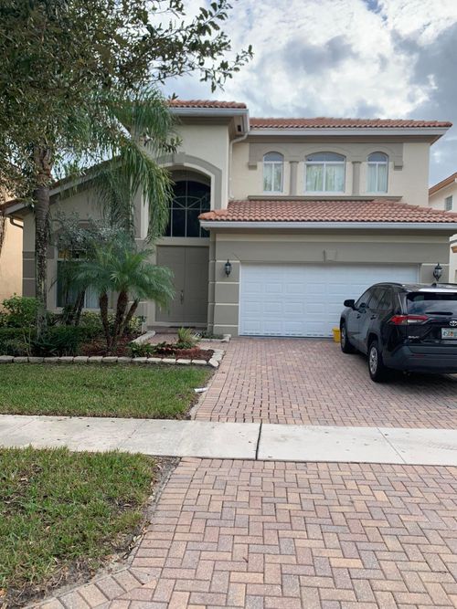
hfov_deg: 53.0
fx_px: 458
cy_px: 304
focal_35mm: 26
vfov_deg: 67.3
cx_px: 228
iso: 25
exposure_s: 1/620
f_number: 1.8
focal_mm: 4.25
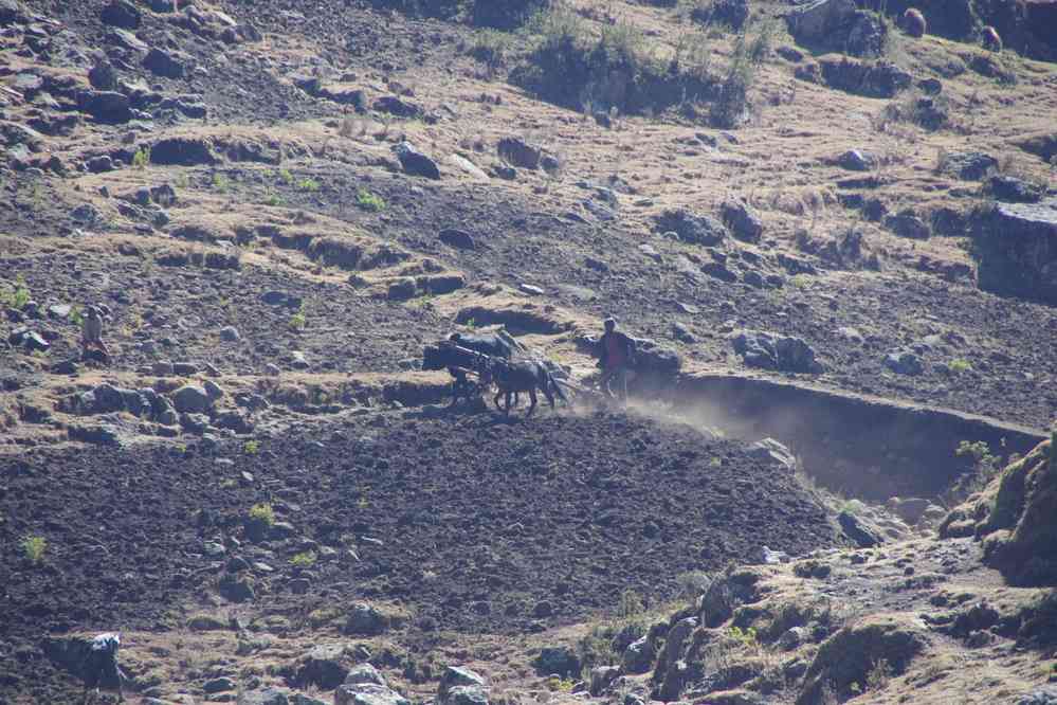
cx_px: 528
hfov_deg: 5.5
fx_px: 11010
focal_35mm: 375
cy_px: 352
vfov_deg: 3.7
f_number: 10
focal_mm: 250
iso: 1600
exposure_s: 1/320
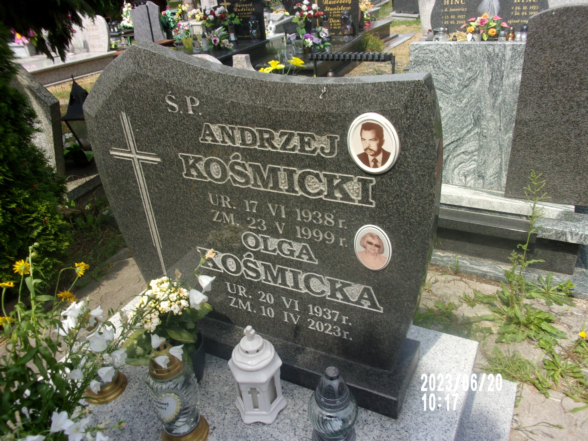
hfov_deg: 63.4
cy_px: 220
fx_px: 476
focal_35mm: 28
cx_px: 294
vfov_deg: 49.7
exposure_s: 1/70
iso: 80
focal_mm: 5.1
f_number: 10.8
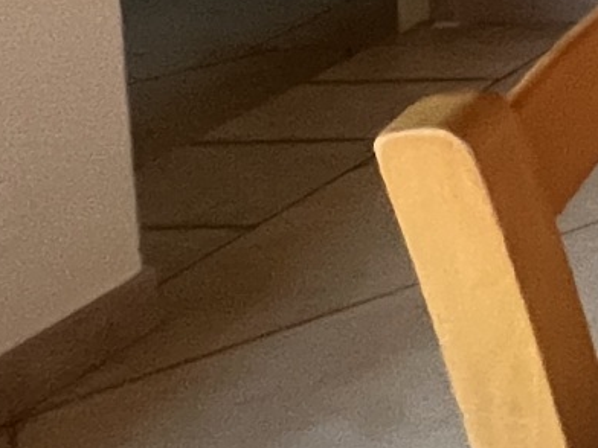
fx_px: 1468
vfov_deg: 13.7
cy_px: -544
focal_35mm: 85
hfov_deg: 12.1
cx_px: 1724
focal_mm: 1.57
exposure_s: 1/60
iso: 320
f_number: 1.8
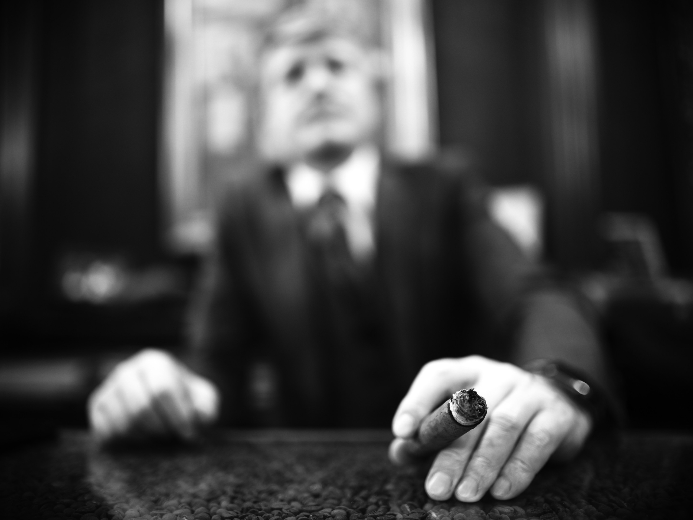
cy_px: 260
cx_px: 346
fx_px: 561
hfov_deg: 63.4
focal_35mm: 28
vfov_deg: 49.7
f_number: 1.4
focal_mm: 35
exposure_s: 1/9
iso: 320
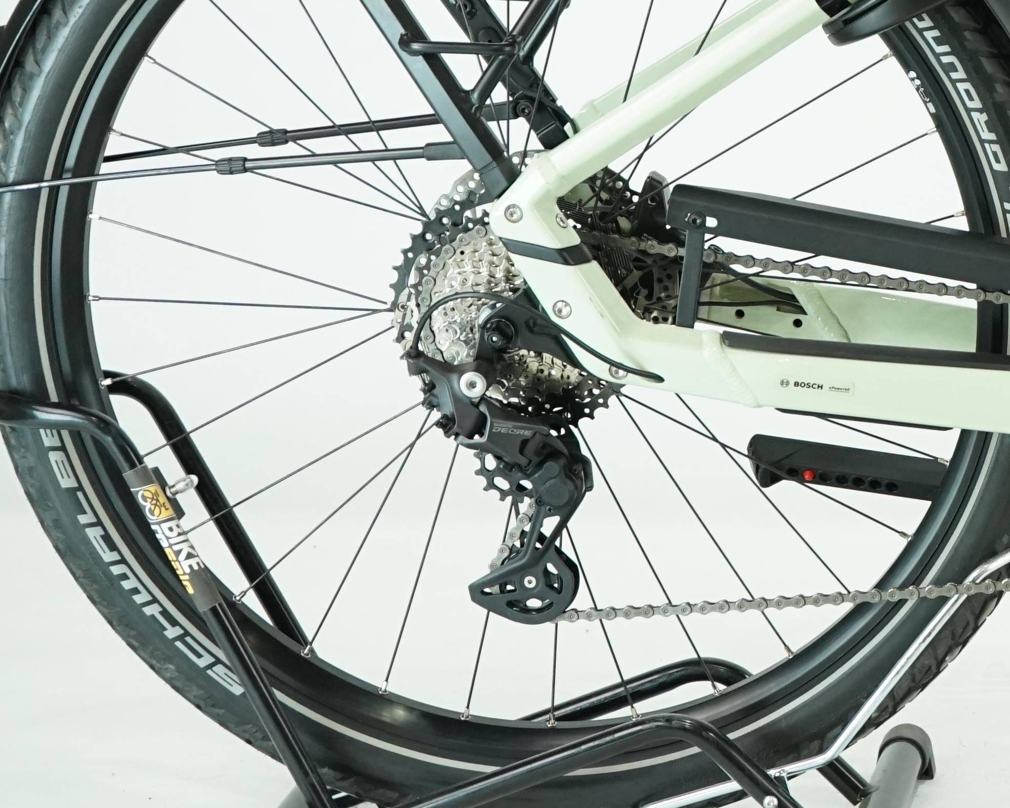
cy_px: -70
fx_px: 4365
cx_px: 1433
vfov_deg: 10.5
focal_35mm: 146
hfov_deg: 12.6
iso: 1600
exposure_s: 1/200
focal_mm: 51
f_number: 4.5
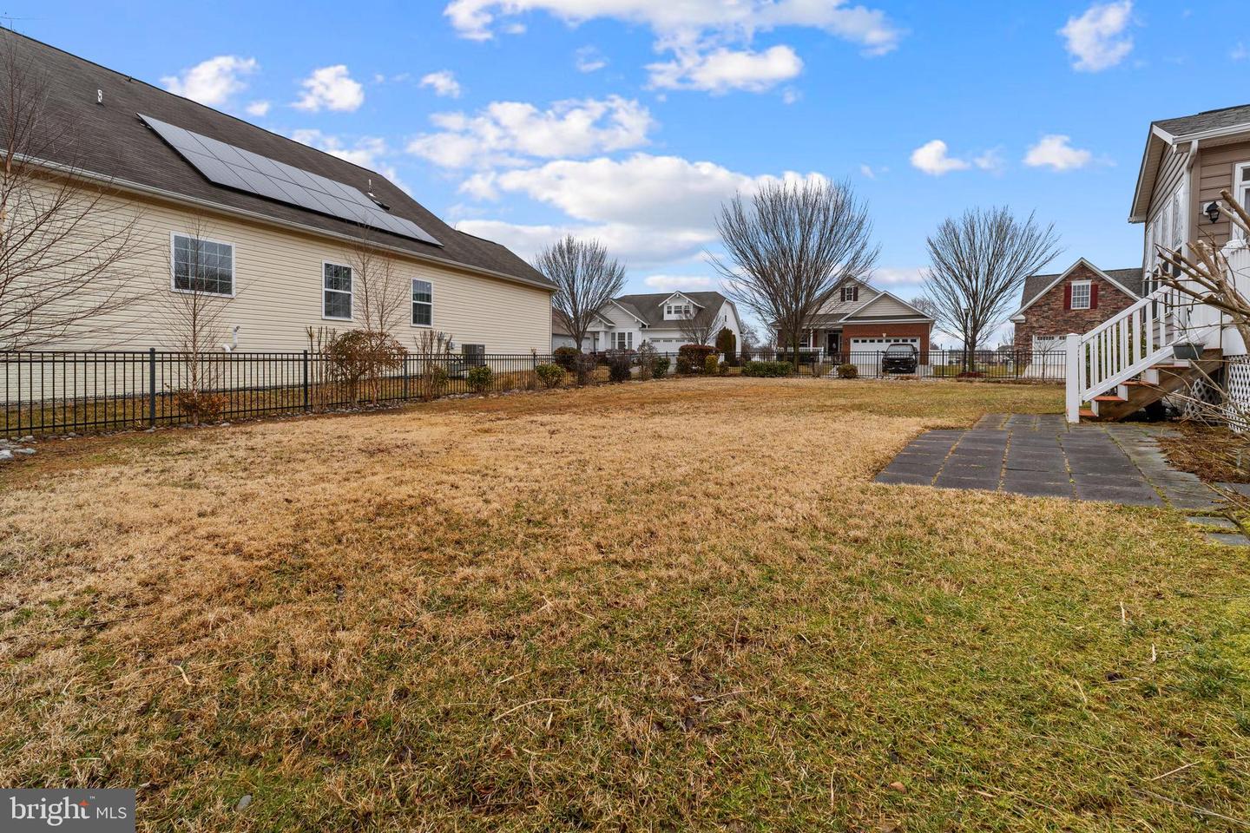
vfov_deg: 77.3
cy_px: 416
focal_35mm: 15
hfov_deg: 100.4
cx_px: 625
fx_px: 521
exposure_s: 1/400
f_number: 6.3
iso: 200
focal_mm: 10
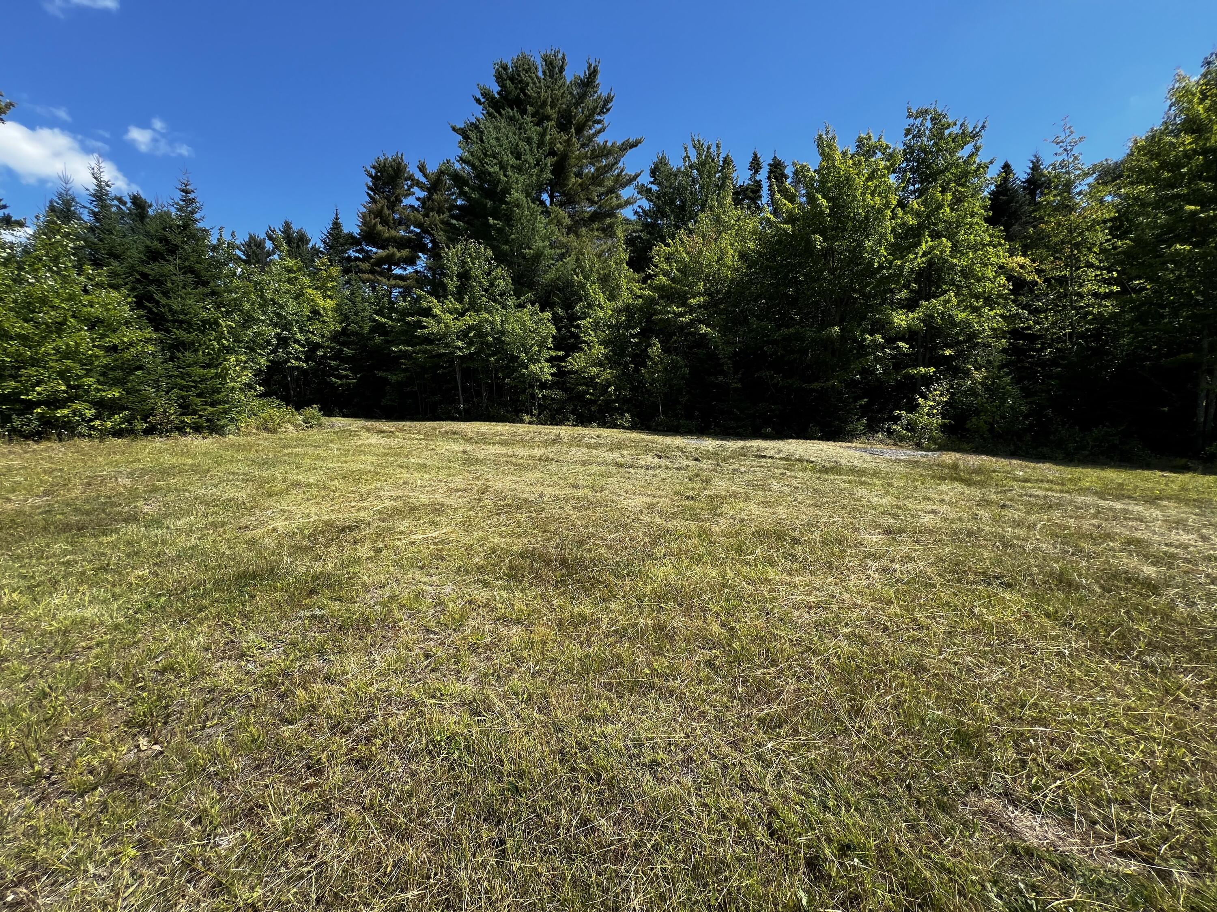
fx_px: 457
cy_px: 456
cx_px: 608
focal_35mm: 13
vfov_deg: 89.9
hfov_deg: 106.2
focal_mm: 1.57
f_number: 1.8
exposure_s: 1/791
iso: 32
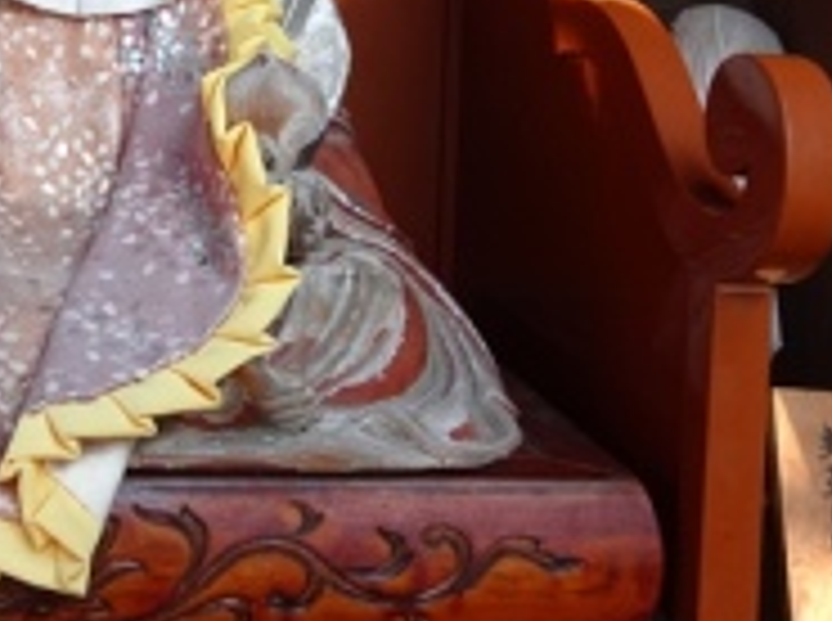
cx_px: 157
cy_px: 83
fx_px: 1559
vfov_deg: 22.1
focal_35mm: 65
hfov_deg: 29.2
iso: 80
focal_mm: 4.1
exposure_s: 1/60
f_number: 3.5
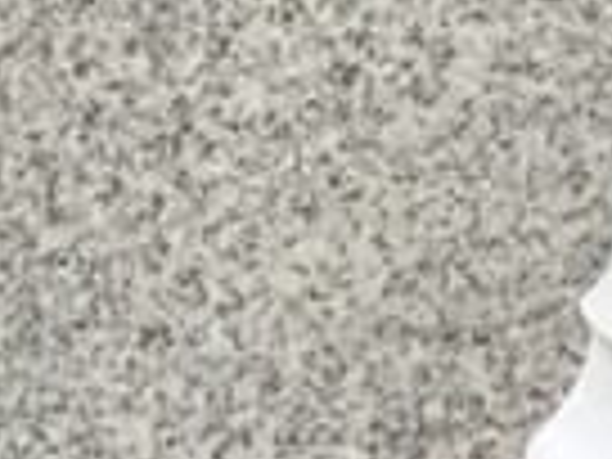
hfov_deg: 8.0
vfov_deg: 7.2
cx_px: 1940
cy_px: 466
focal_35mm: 205
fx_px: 3624
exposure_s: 1/100
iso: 25
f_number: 2.4
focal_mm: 3.3
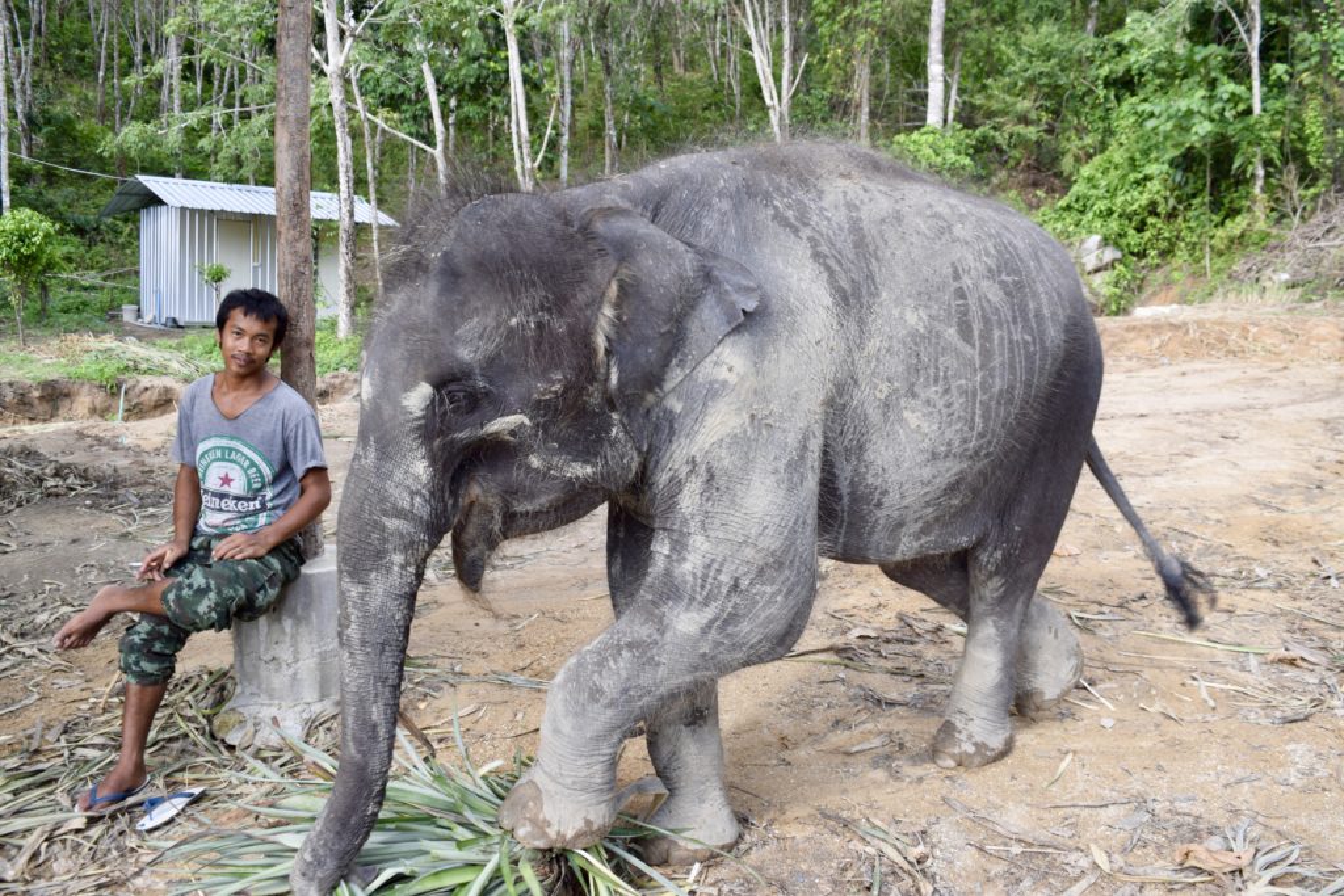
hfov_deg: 67.4
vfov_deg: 47.9
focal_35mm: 27
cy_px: 448
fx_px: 1008
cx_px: 672
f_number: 5.6
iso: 200
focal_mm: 18
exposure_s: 1/160
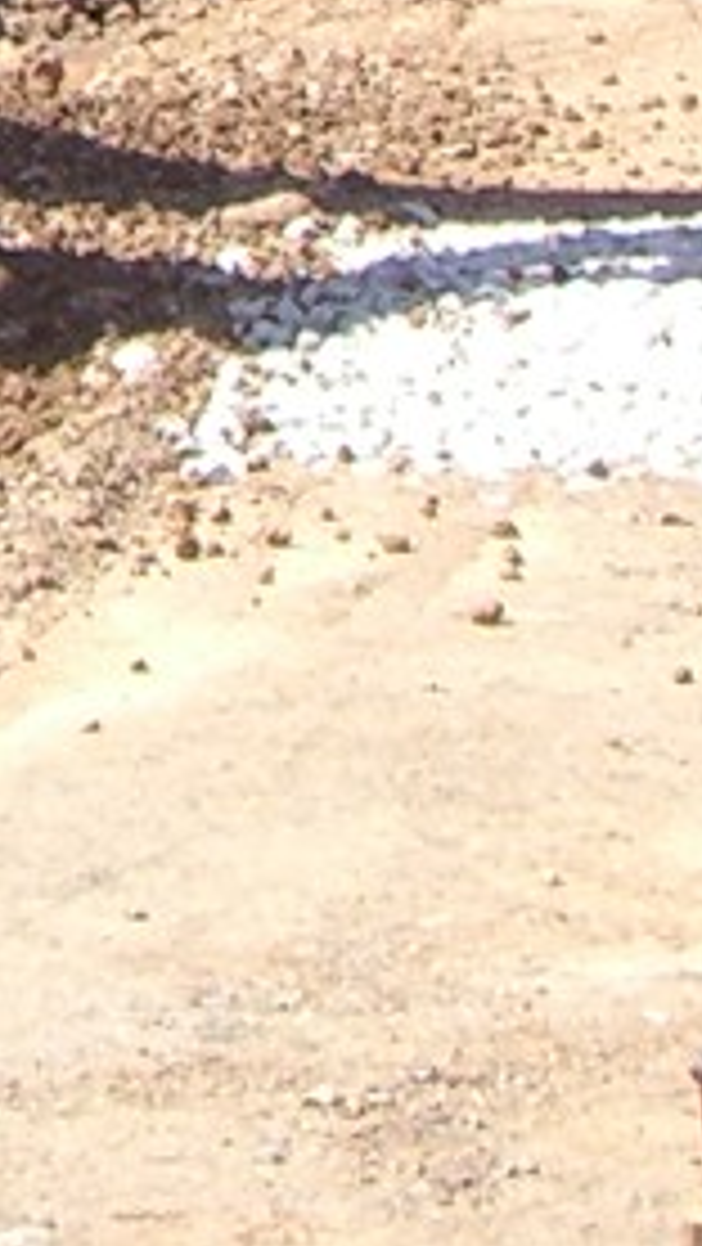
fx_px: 7902
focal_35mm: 239
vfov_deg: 8.6
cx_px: -1233
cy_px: -1039
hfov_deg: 4.9
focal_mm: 6.2
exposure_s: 1/250
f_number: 4.3
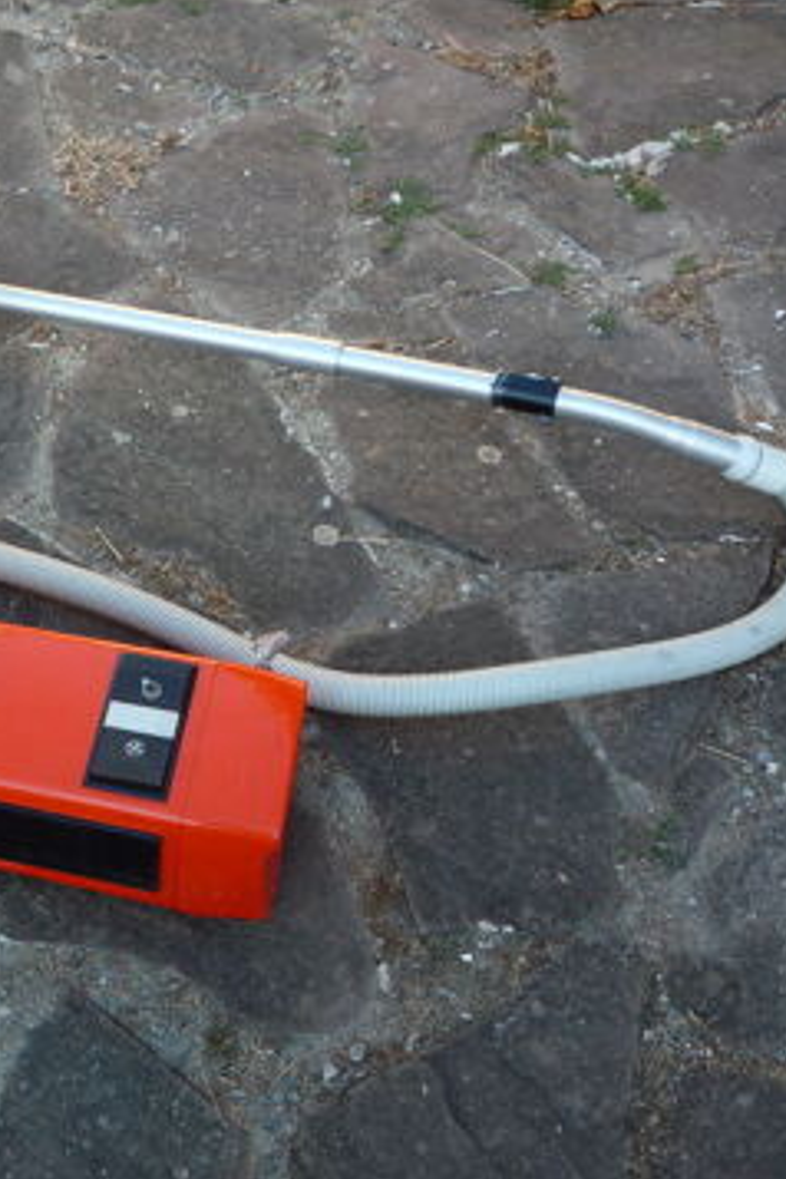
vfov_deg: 46.4
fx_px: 1375
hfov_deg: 31.0
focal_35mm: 42
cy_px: 588
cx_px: 139
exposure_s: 1/100
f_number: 3.5
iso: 100
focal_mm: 5.2
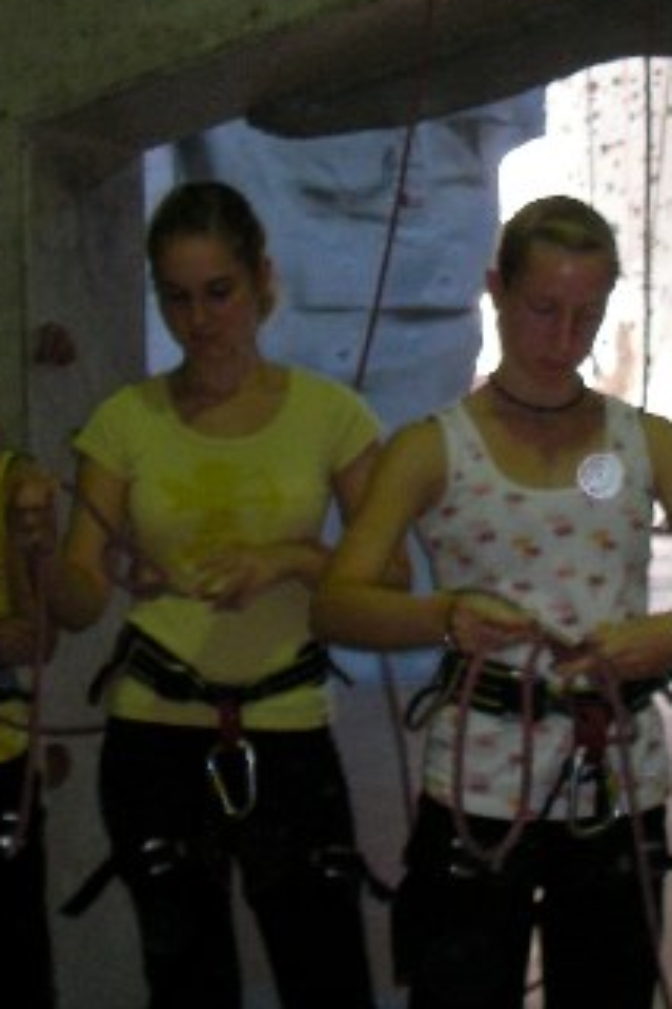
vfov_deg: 25.2
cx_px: 495
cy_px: 309
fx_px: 2242
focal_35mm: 80
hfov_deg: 17.0
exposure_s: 1/30
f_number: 3.5
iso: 132
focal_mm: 6.3
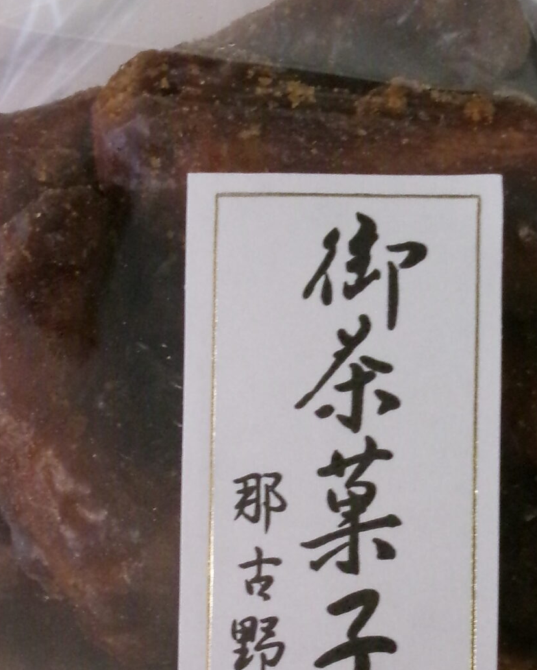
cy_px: 381
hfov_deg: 14.8
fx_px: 2065
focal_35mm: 104
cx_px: 346
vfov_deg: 18.4
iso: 800
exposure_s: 1/70
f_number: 4.7
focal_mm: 7.8
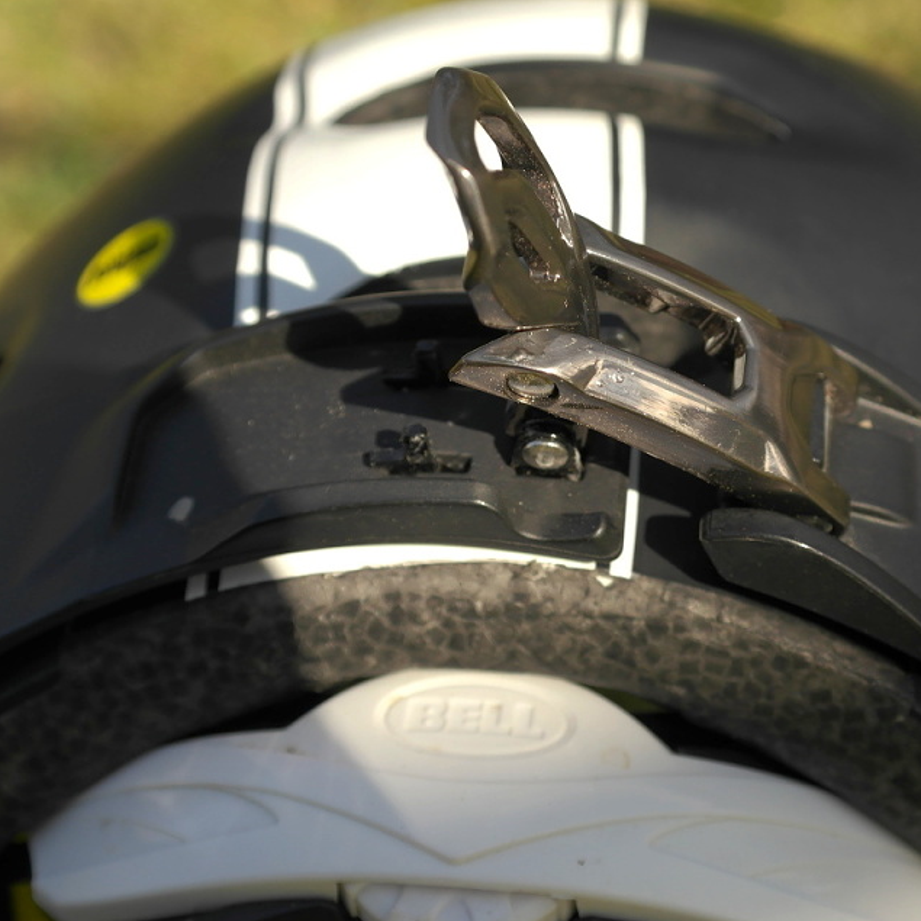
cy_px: 460
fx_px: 2167
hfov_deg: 24.0
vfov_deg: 24.0
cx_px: 496
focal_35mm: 72
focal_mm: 37
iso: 200
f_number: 6.3
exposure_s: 1/200
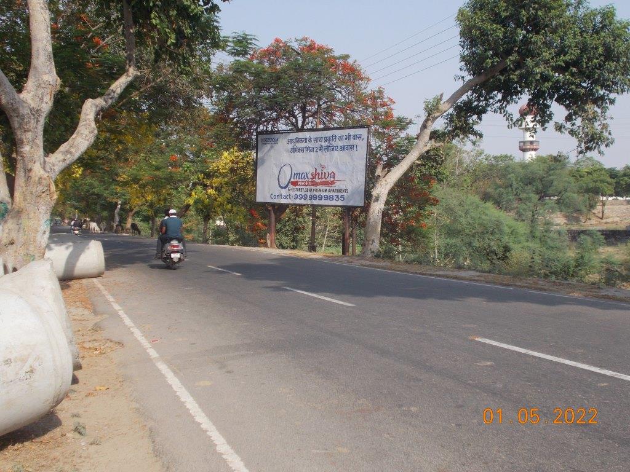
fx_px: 710
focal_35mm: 39
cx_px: 315
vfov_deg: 36.8
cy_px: 236
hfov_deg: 47.9
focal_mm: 6.9
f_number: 9.8
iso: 80
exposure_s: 1/80
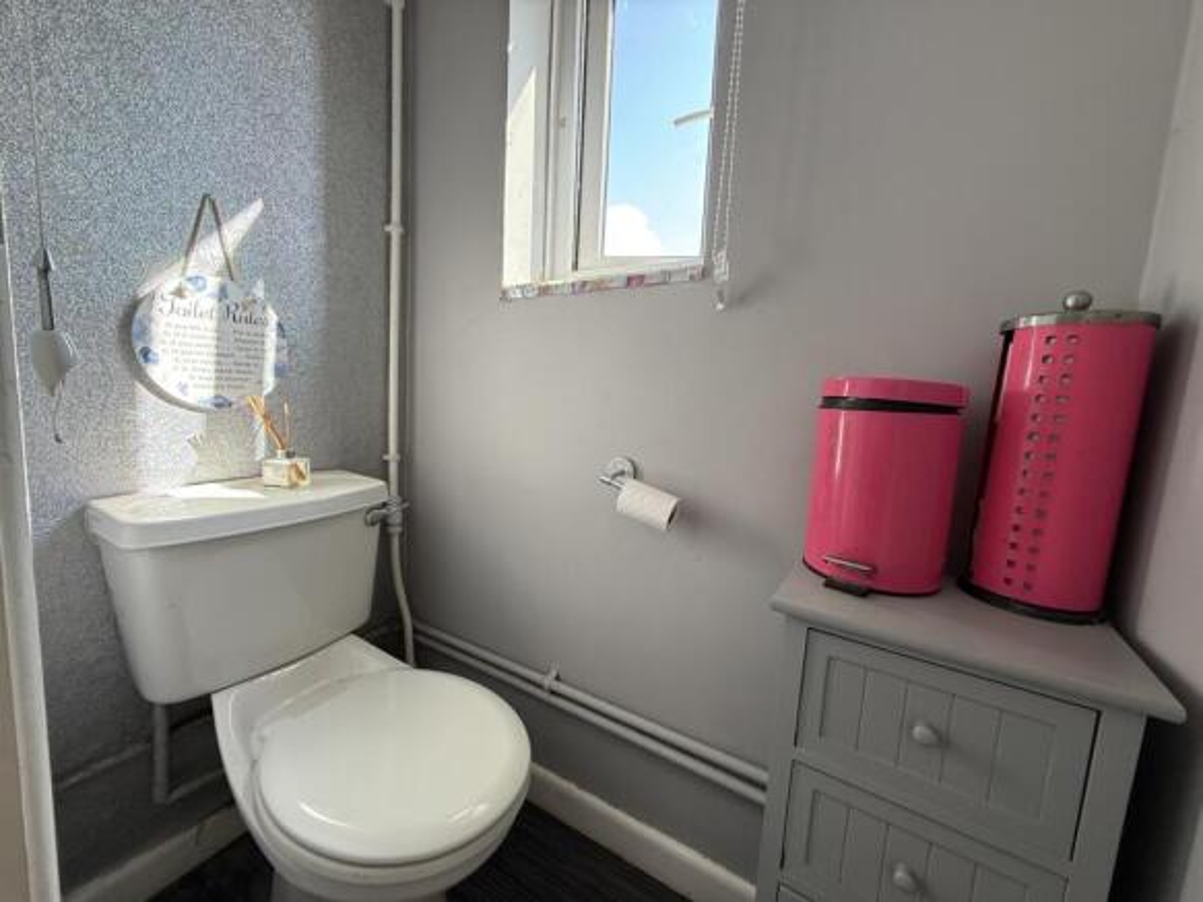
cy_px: 451
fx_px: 486
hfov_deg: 102.1
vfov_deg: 85.7
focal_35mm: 14
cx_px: 602
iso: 100
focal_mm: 2.22
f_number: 2.2
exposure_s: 1/99
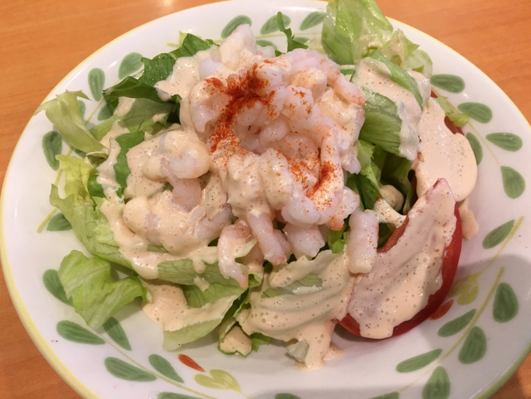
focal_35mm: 29
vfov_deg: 48.2
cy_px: 200
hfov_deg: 61.7
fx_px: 445
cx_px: 266
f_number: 2.2
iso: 40
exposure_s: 1/30
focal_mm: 4.15
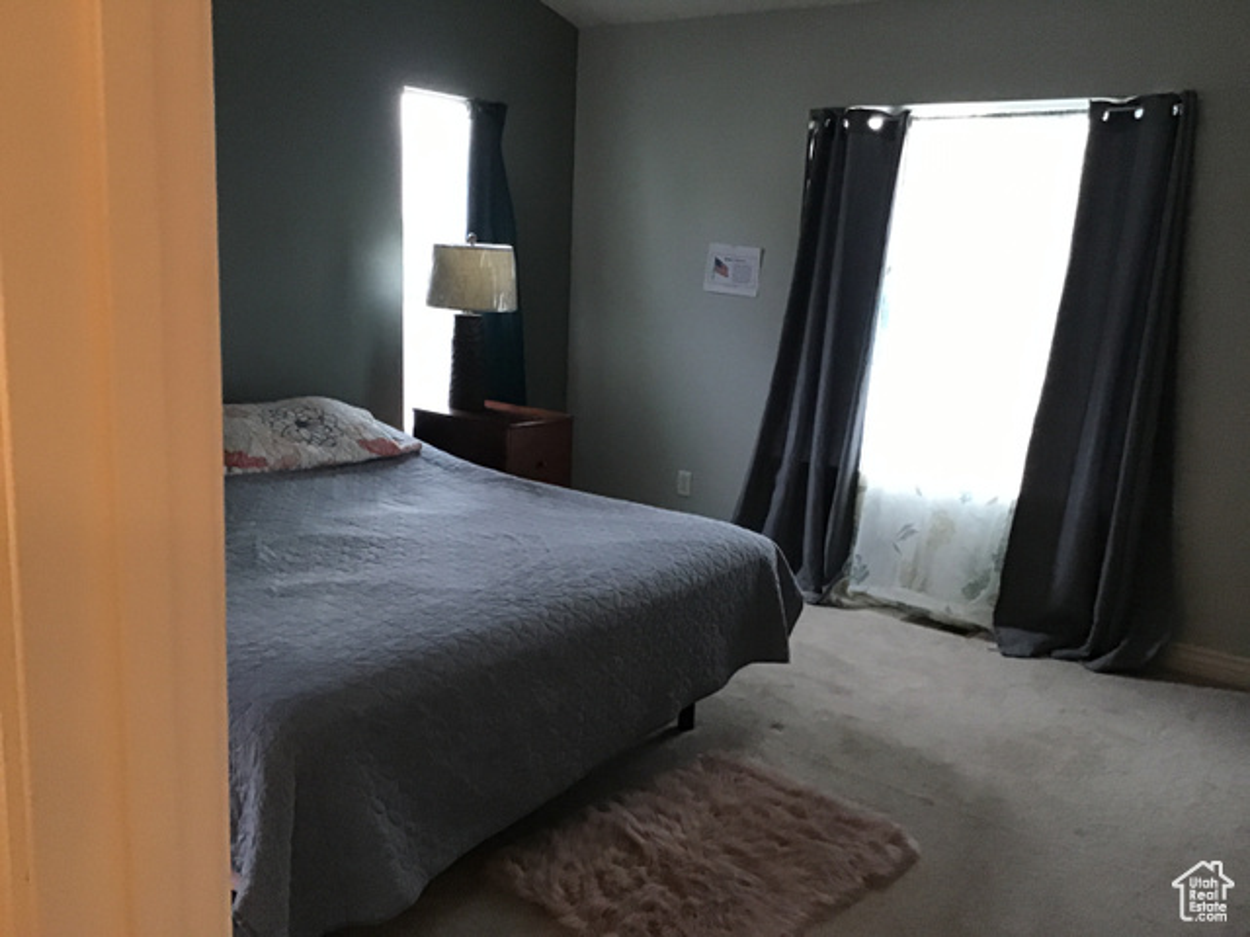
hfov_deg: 58.4
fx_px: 1119
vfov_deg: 45.4
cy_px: 468
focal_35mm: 31
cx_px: 625
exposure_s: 1/20
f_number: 2.4
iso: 200
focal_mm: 3.3
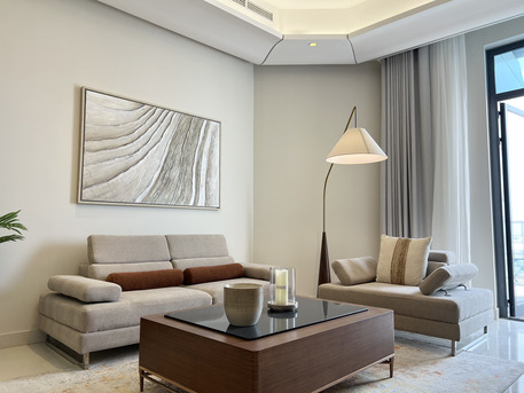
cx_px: 262
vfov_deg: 53.1
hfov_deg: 67.3
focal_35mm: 26
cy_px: 196
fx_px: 394
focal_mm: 5.7
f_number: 1.5
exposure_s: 1/214
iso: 40
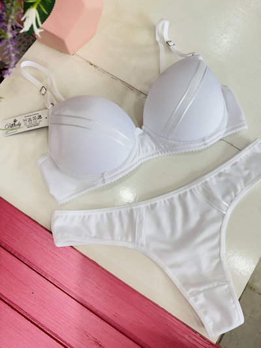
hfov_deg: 56.8
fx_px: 241
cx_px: 130
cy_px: 174
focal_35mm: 24
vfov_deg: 71.6
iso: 50
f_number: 1.78
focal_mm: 6.76
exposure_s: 1/100
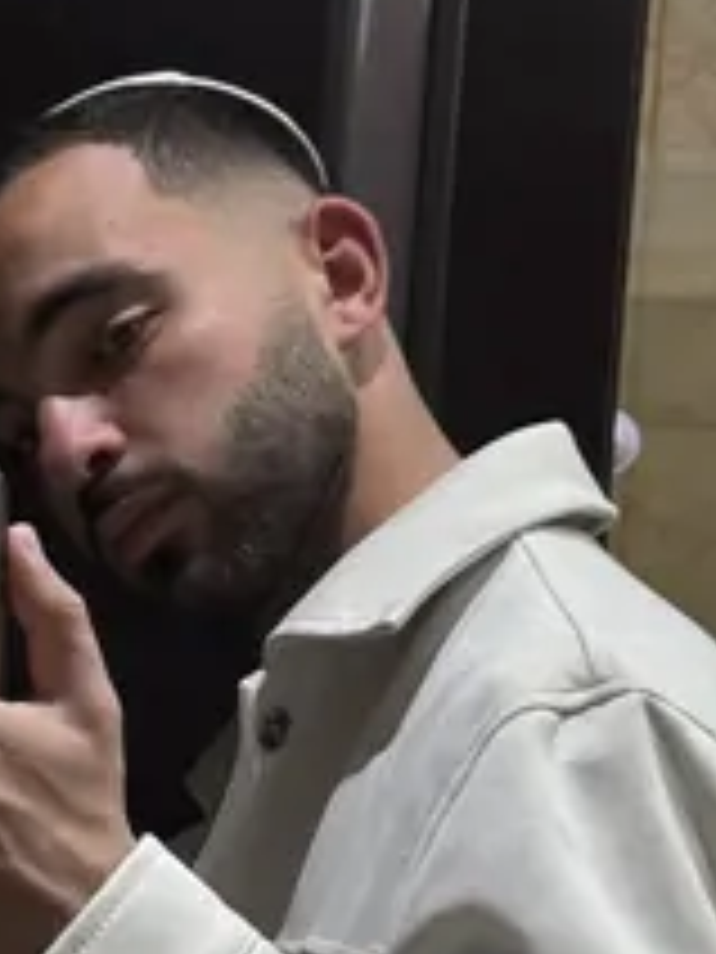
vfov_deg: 19.2
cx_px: -14
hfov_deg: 14.3
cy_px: 657
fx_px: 2813
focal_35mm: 102
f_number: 1.78
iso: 320
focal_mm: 6.76
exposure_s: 1/100
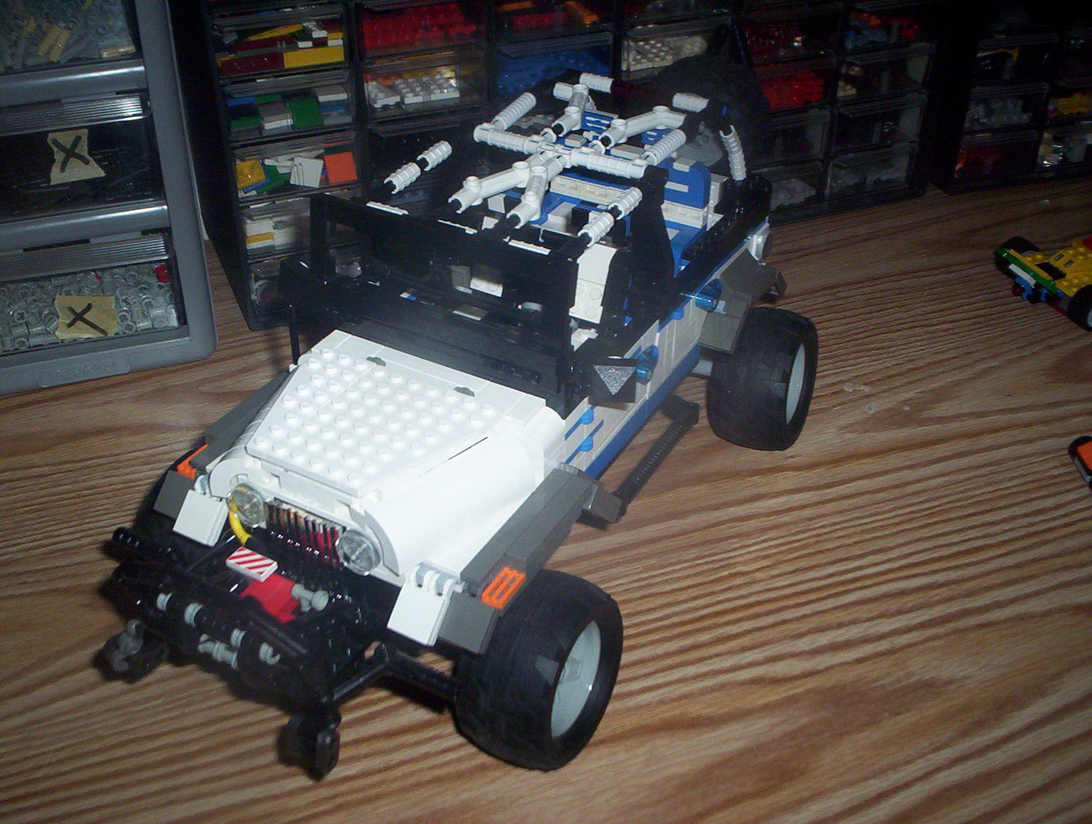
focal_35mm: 38
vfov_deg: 37.9
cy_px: 412
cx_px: 546
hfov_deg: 48.9
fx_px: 1202
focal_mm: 4.99
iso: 140
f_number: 4.5
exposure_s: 1/60
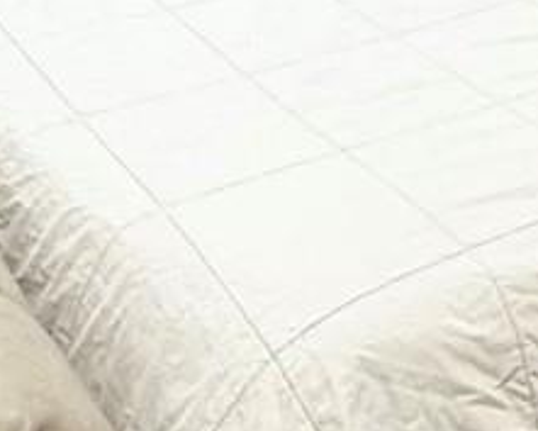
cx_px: 302
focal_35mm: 99
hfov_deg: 19.4
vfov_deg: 12.3
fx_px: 1577
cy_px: -611
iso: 200
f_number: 2.2
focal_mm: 2.22
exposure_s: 1/60
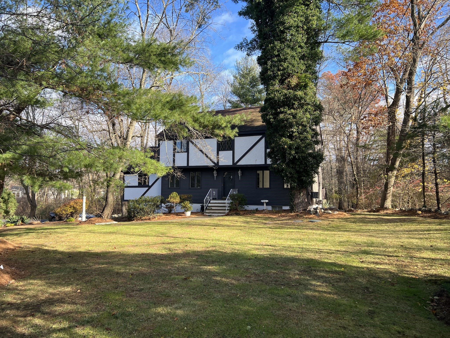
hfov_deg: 67.3
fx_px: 338
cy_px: 169
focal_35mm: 26
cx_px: 225
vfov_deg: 53.1
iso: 50
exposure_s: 1/791
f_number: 1.5
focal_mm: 5.7
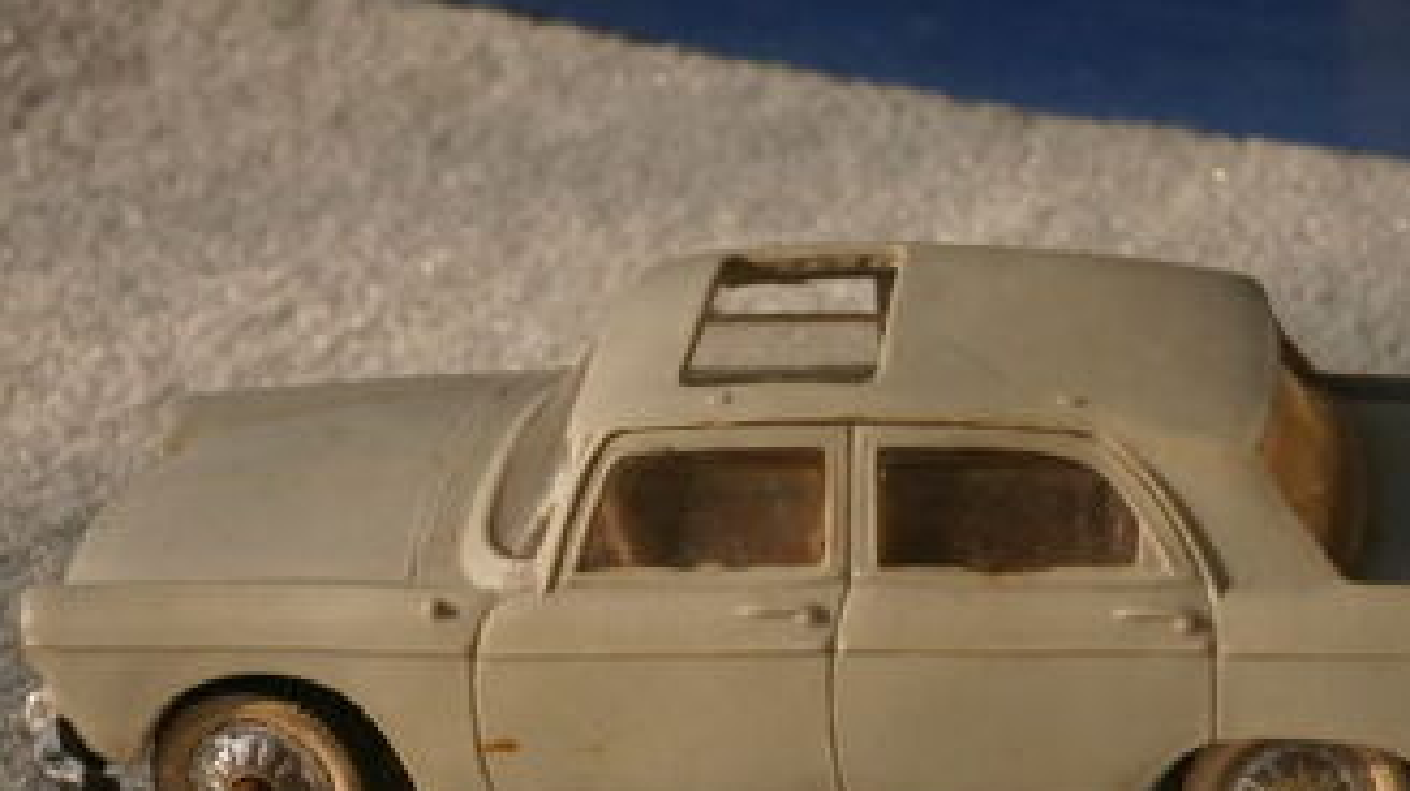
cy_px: 593
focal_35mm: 75
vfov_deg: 16.0
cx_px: 886
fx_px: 2802
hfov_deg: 28.1
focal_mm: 8.3
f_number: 3.4
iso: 80
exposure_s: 1/1000
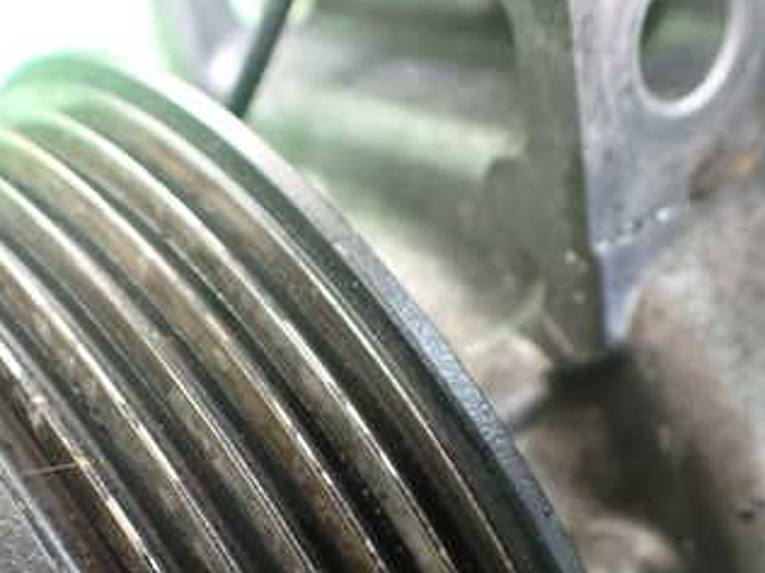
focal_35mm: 57
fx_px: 1260
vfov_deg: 25.1
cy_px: 481
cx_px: 293
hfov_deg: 33.6
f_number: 2.3
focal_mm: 5.4
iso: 800
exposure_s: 1/30
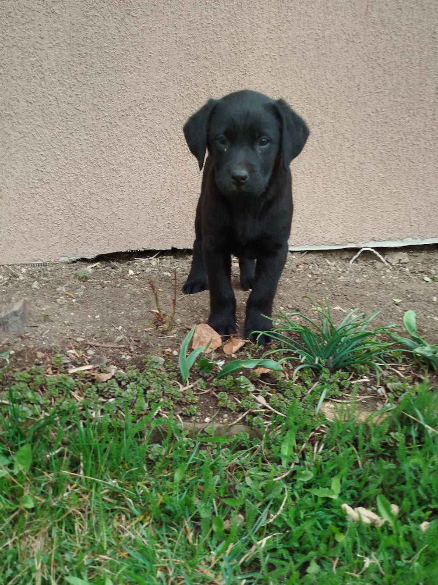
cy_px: 292
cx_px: 219
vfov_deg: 42.1
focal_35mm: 45
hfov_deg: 32.2
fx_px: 759
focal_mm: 5.31
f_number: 1.7
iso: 50
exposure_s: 1/100
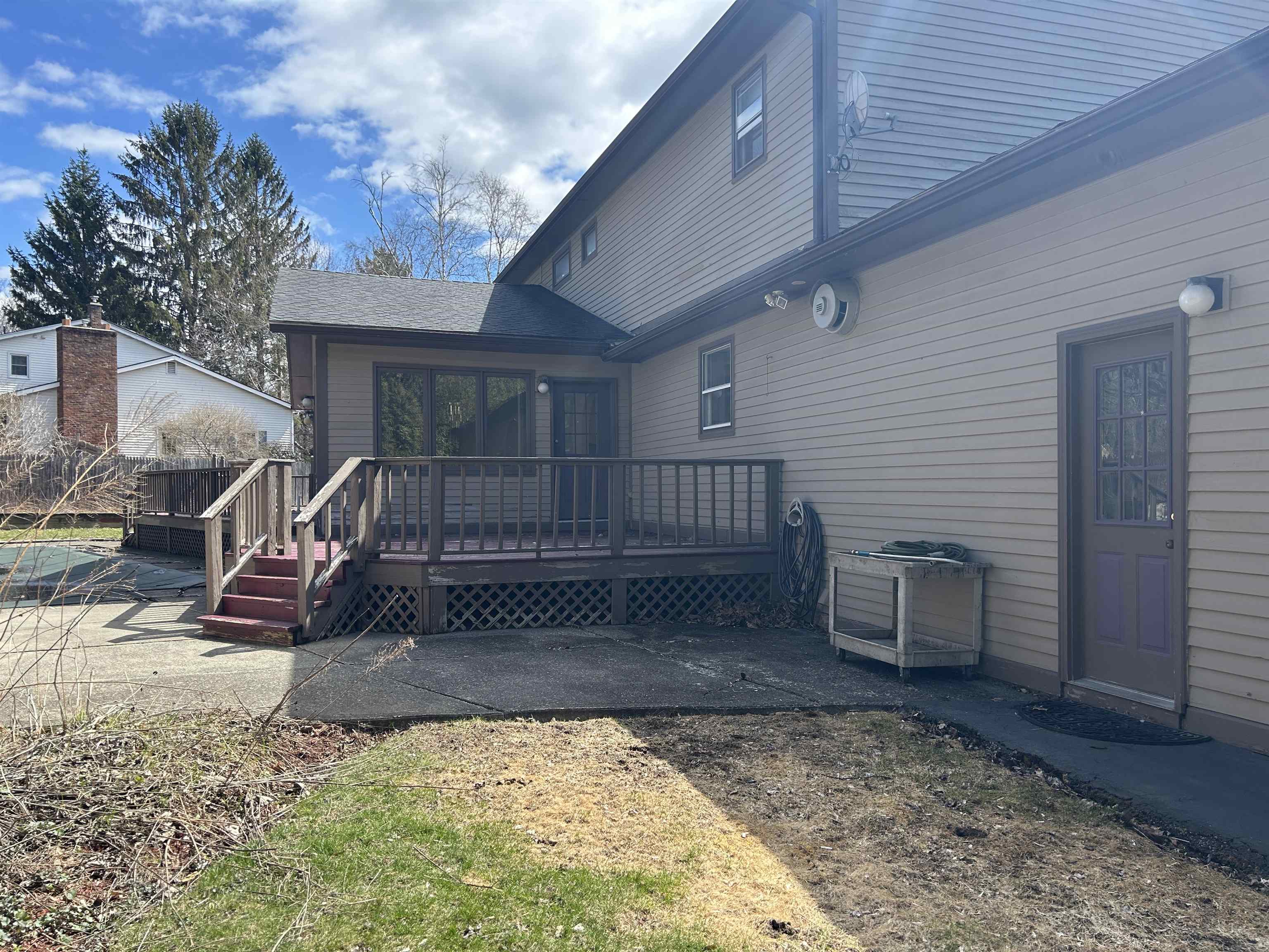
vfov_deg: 53.1
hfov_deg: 67.3
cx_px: 634
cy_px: 476
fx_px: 953
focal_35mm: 26
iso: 50
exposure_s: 1/1972
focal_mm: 5.7
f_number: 1.5
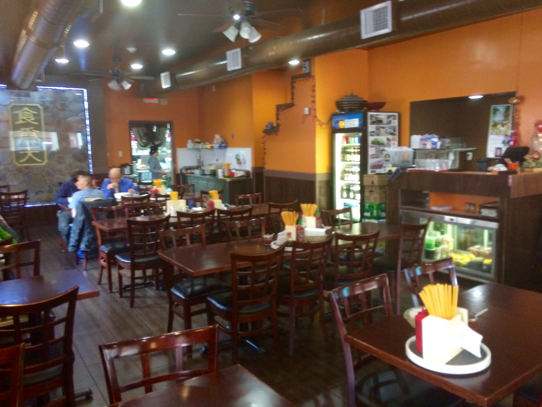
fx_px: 454
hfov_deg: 61.7
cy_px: 204
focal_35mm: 29
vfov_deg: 48.2
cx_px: 271
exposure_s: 1/17
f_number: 2.2
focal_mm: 4.15
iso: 320
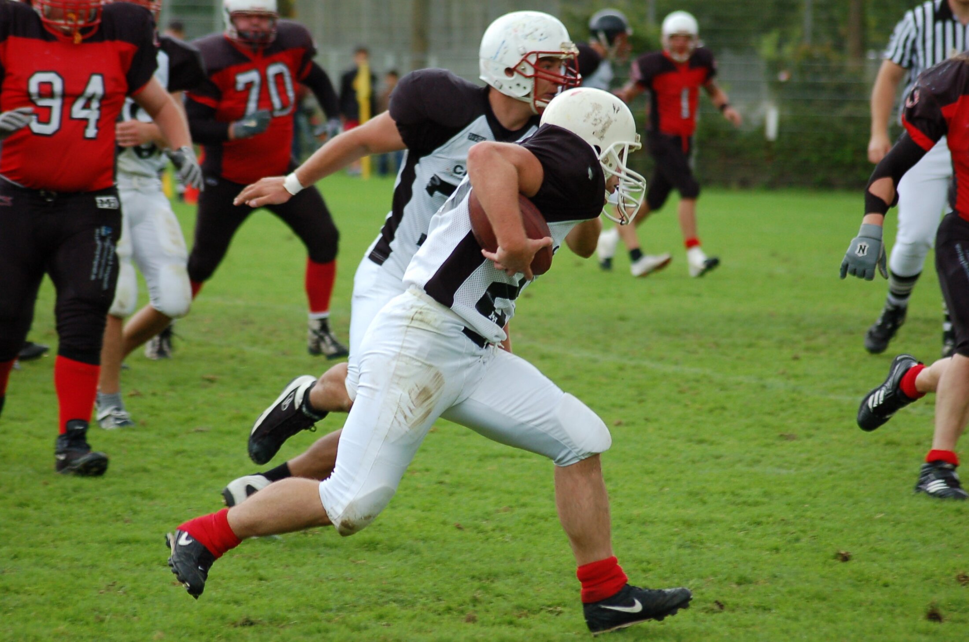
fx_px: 6045
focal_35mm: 225
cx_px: 484
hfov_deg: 9.2
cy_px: 321
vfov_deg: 6.1
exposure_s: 1/500
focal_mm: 150
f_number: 4.5
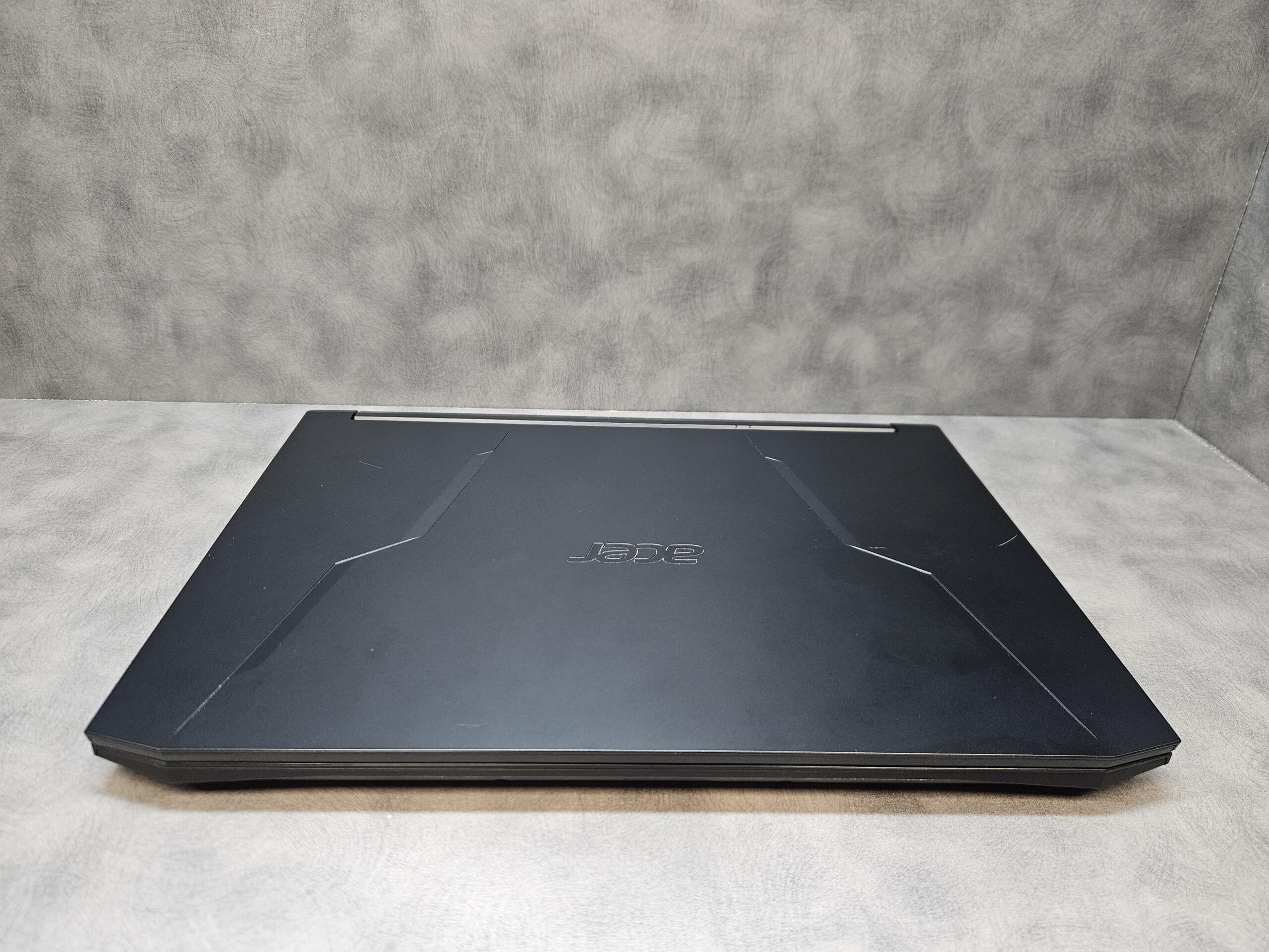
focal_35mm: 23
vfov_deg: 58.9
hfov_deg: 73.9
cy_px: 476
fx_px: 843
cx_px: 634
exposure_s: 1/200
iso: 500
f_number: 1.8
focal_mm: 5.4
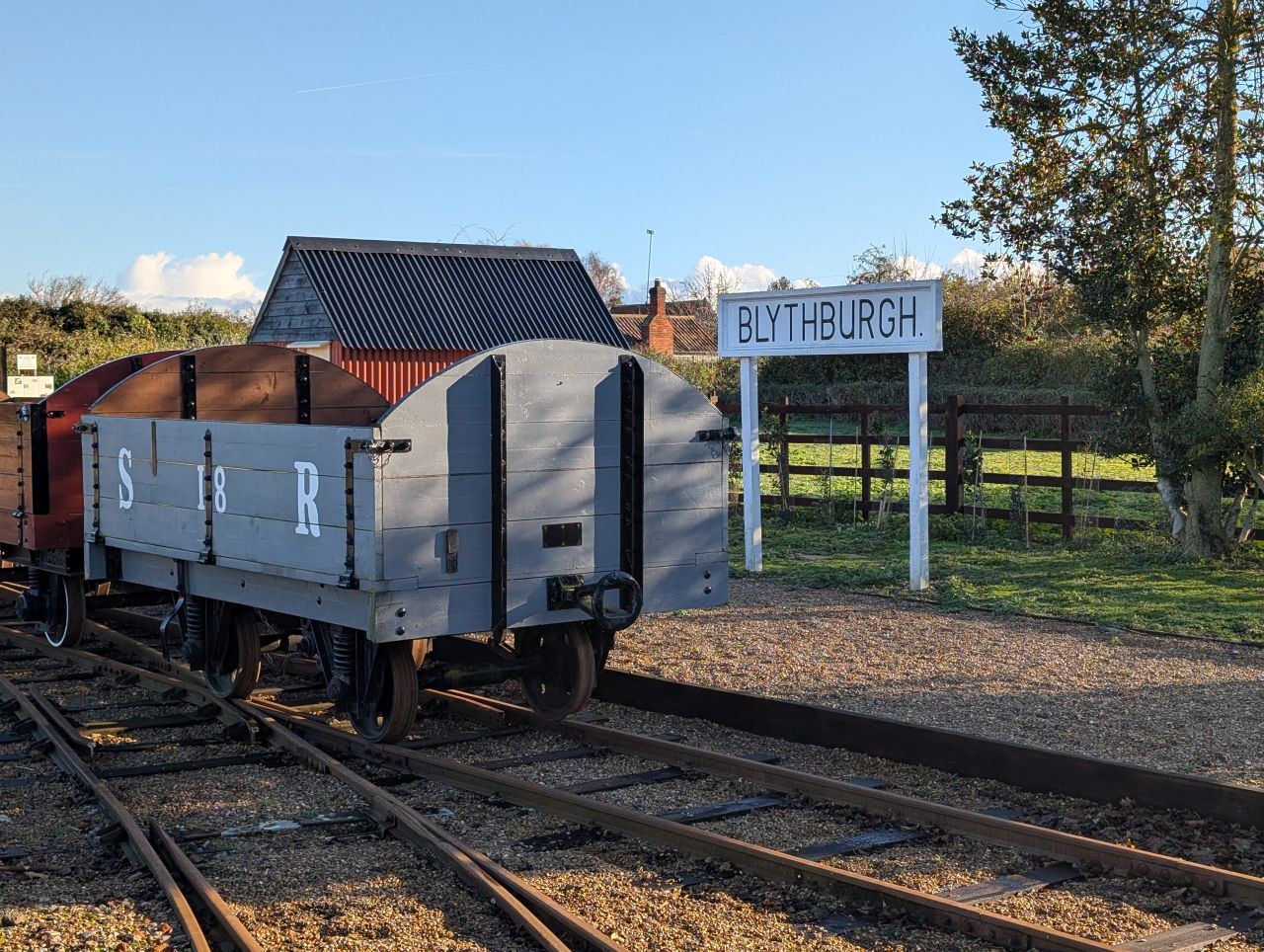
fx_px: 1792
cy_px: 476
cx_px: 632
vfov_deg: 29.8
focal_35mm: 49
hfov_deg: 38.9
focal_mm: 6.9
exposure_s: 1/677
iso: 21
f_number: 1.68
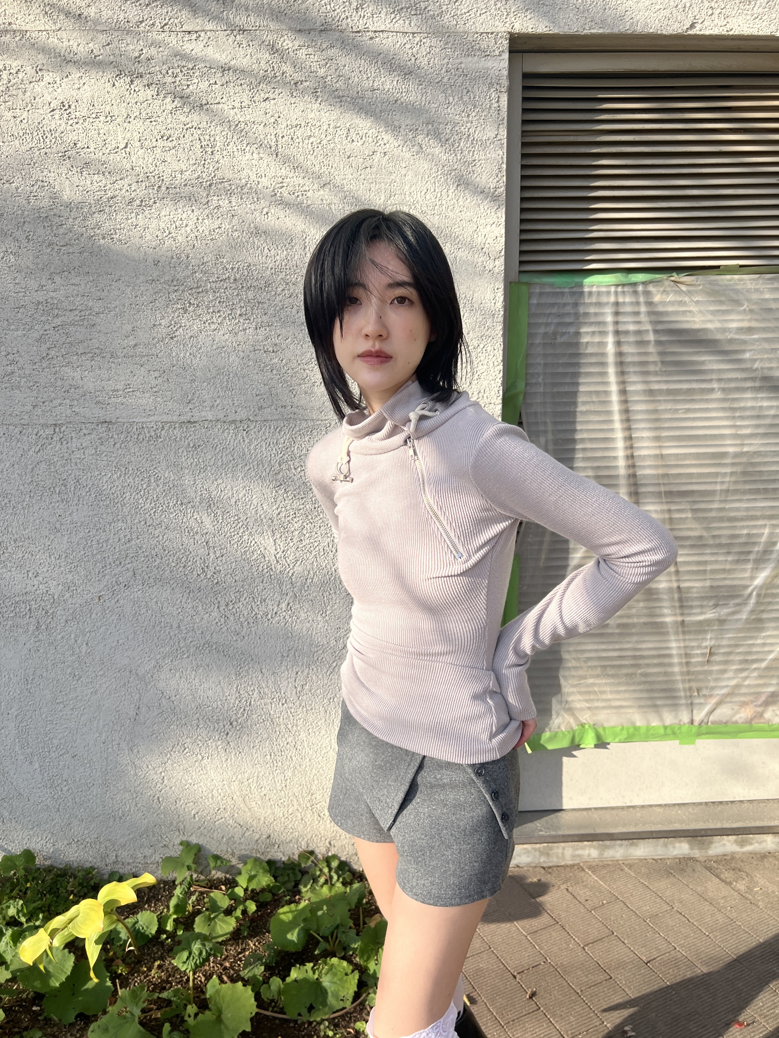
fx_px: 780
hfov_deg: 53.1
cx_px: 390
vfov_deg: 67.3
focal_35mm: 26
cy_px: 519
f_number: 1.5
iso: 50
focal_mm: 5.7
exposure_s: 1/1698
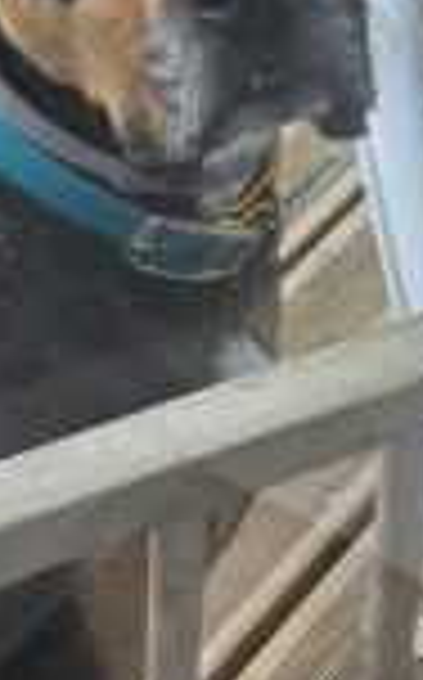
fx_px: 3200
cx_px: 94
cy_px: -486
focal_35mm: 173
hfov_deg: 7.6
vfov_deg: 11.4
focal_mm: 6.76
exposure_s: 1/83
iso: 200
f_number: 1.78
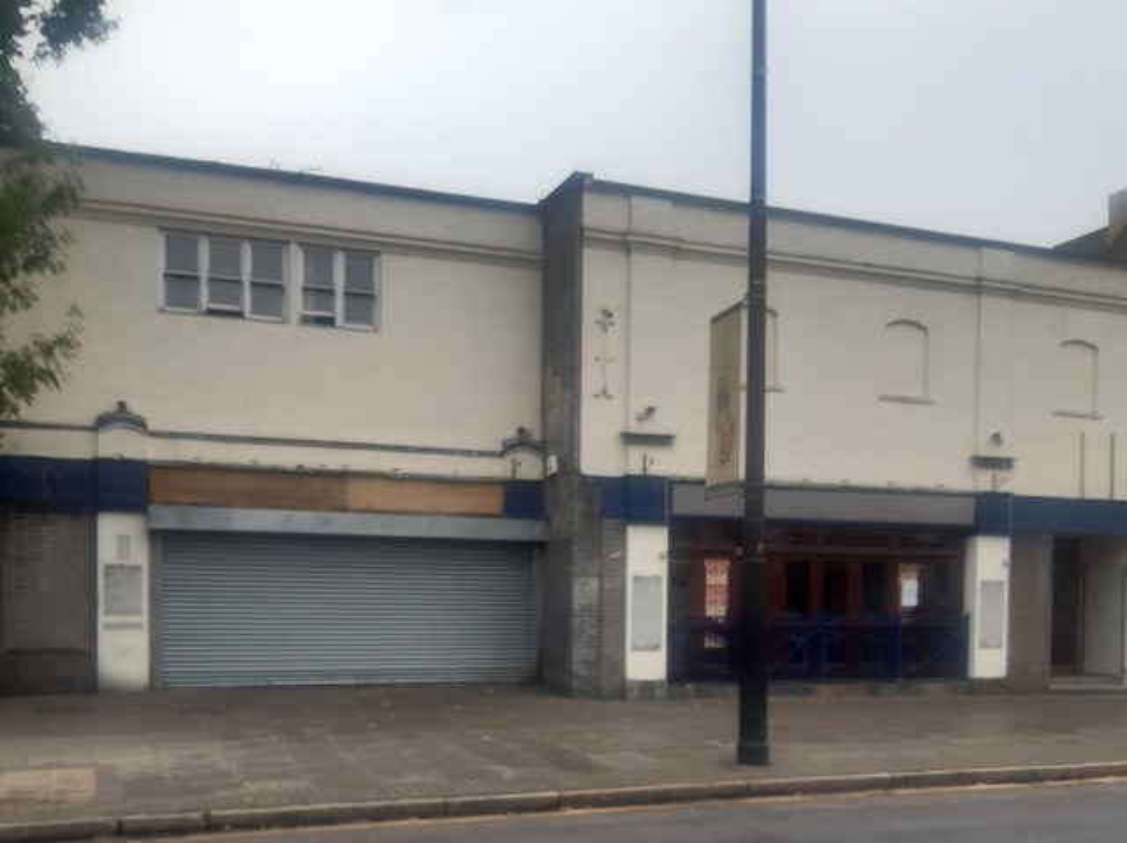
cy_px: 422
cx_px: 564
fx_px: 846
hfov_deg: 67.3
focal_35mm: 26
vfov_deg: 53.0
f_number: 1.7
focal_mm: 3.92
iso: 40
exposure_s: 1/1267
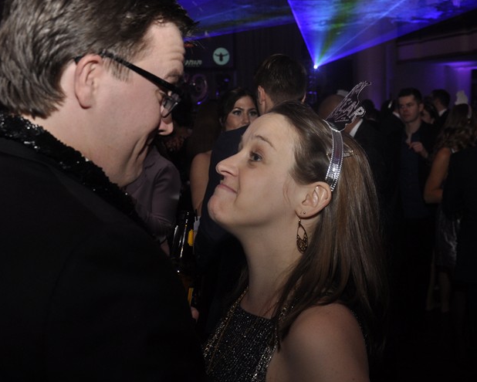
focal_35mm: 48
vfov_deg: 31.6
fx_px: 675
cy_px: 182
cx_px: 261
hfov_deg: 38.9
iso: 400
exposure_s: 1/60
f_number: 5
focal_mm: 21
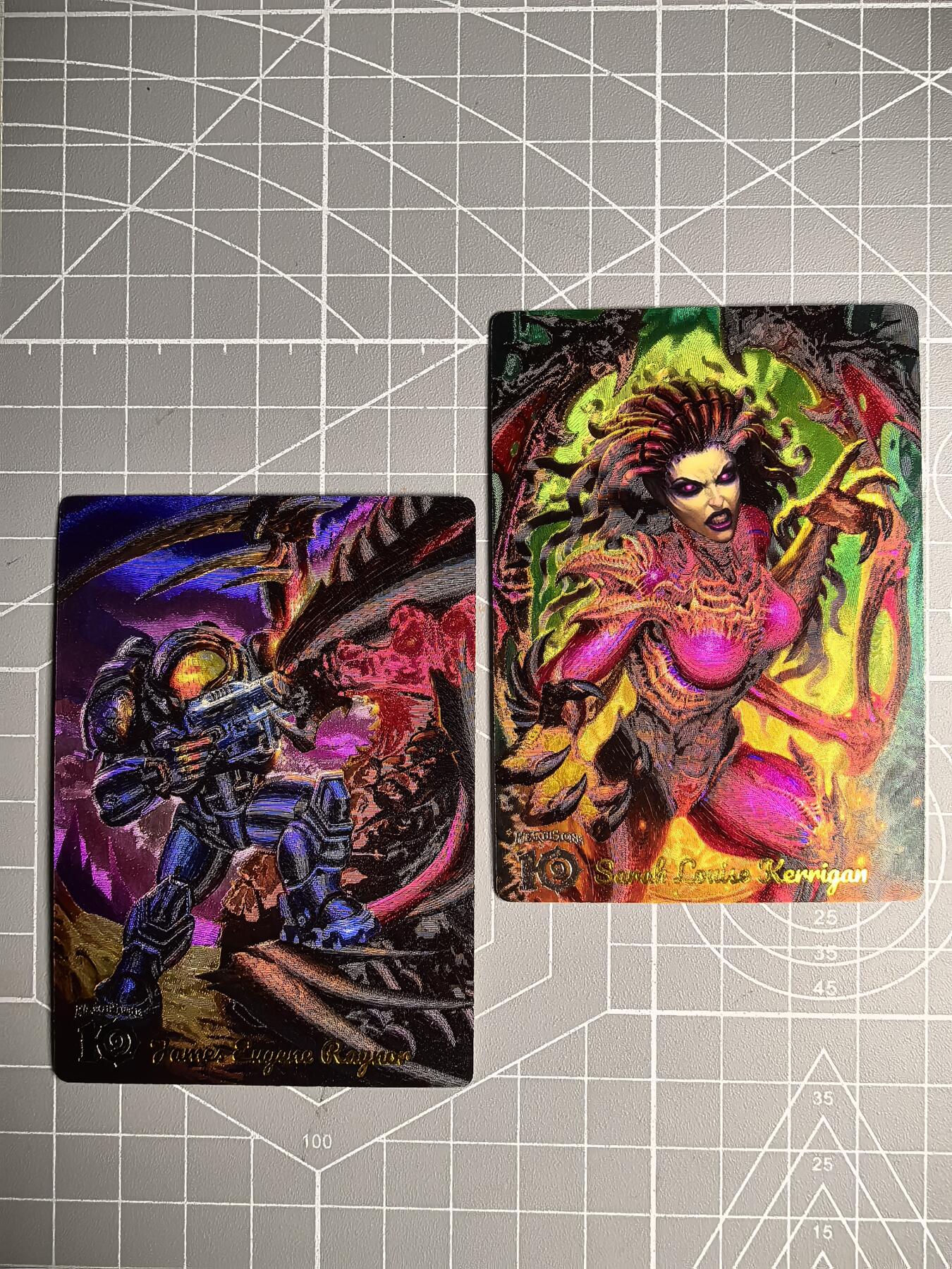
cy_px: 634
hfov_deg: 51.4
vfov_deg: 65.3
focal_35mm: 27
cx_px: 476
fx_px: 990
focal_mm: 1.95
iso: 125
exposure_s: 1/50
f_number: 2.2
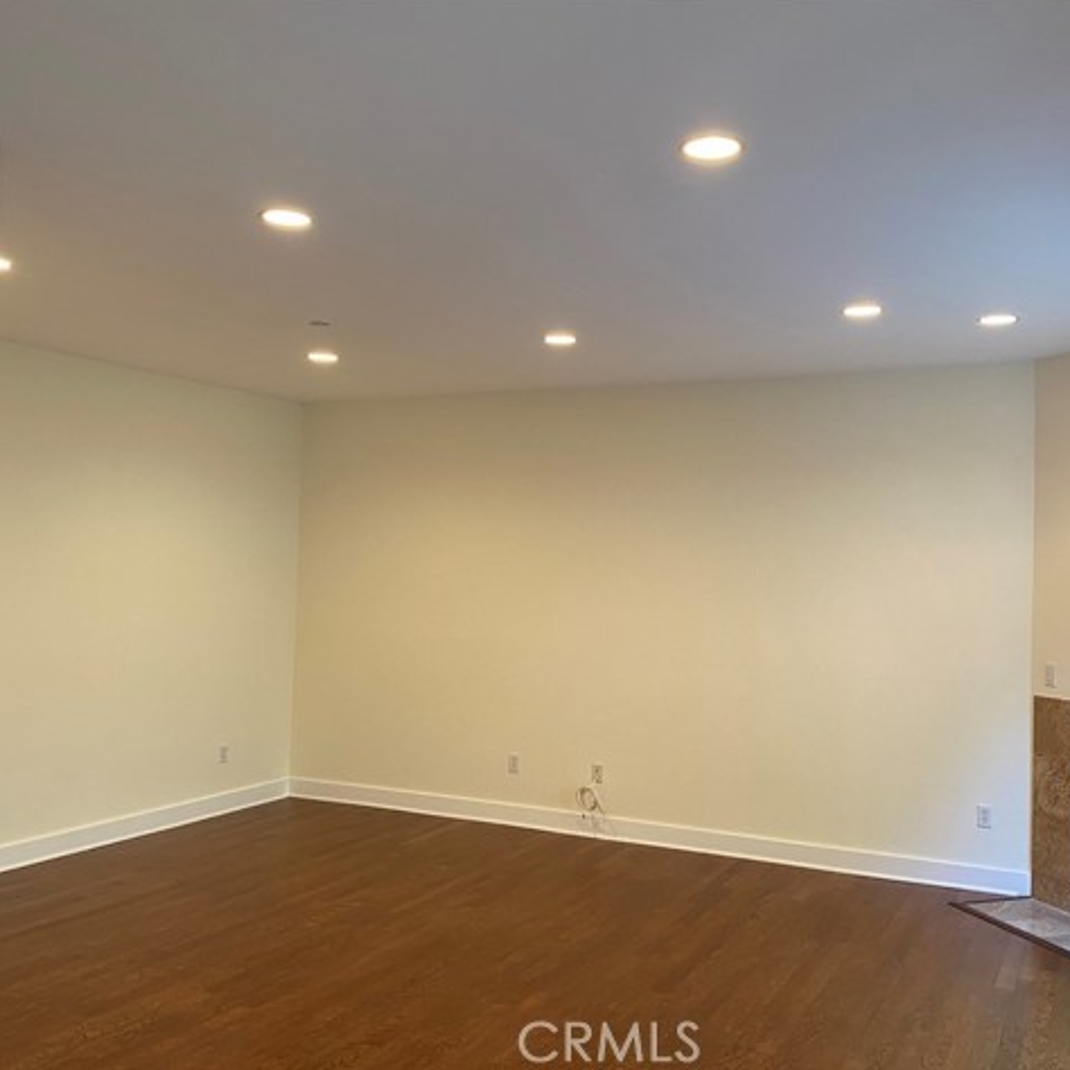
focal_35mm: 31
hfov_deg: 52.5
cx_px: 576
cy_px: 533
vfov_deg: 52.5
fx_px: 1084
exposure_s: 1/60
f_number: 1.8
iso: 100
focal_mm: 4.25
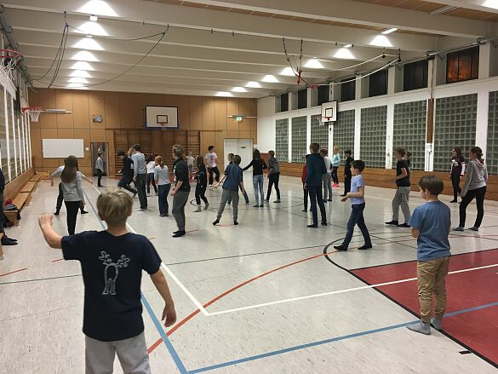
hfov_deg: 61.6
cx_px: 249
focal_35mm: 29
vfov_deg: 48.2
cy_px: 187
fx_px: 417
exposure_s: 1/33
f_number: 2.2
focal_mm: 4.15
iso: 80
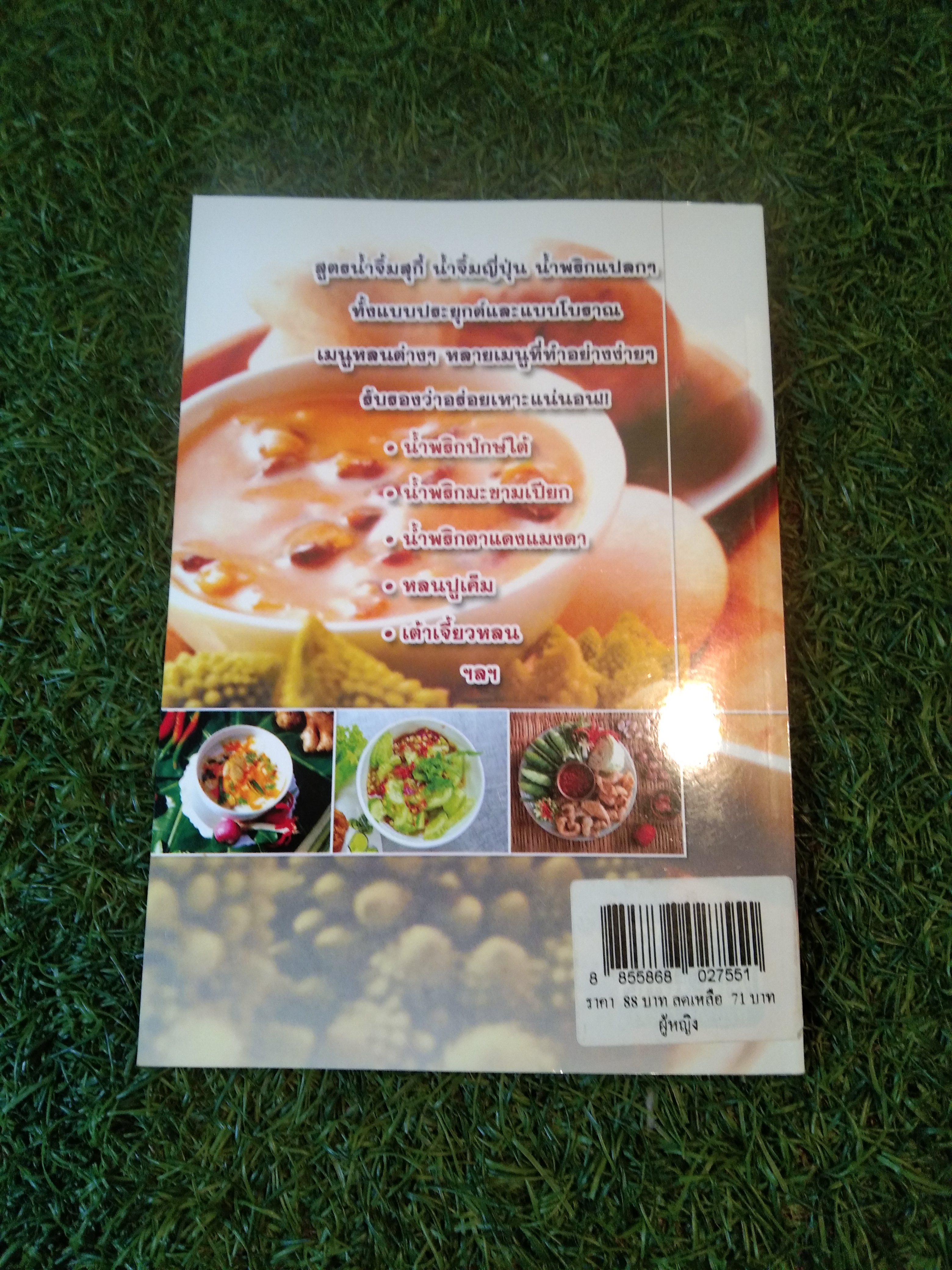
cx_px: 476
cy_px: 635
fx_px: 1100
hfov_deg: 46.8
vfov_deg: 60.0
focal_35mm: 30
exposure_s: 1/33
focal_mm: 3.65
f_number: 2.2
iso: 539
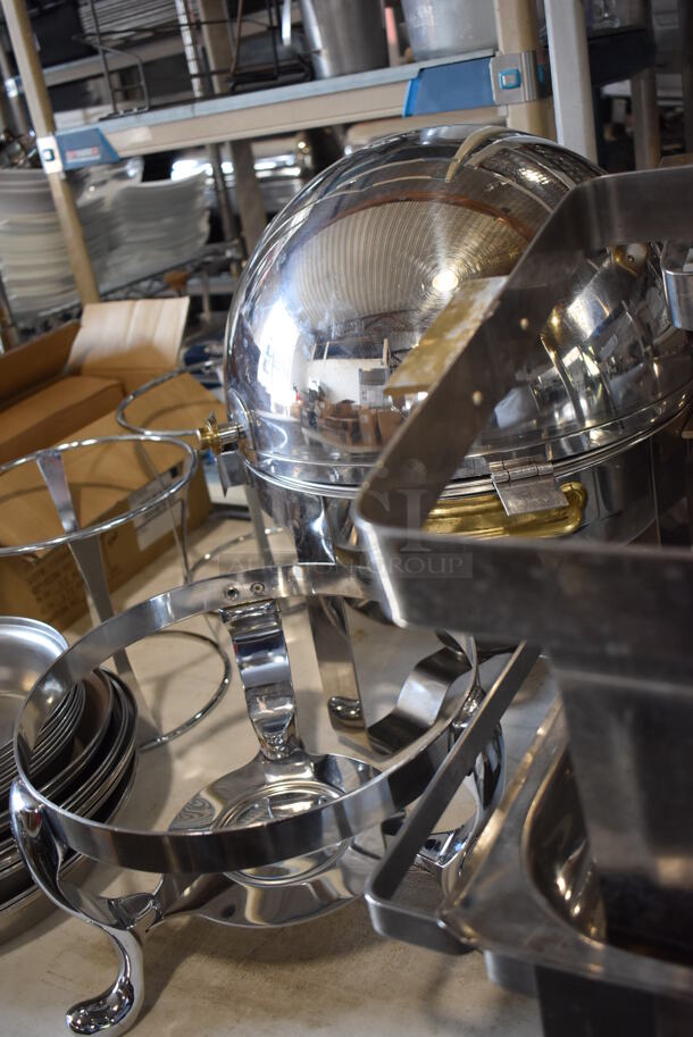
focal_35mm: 34
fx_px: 995
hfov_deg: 38.4
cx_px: 346
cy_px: 518
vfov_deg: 55.1
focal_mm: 23
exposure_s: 1/200
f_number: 3.8
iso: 800
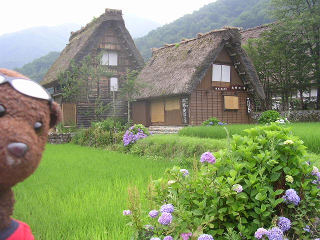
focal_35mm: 38
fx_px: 351
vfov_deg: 37.7
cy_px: 120
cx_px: 160
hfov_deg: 49.0
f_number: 2.8
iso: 50
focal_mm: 5.8
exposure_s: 1/55.9
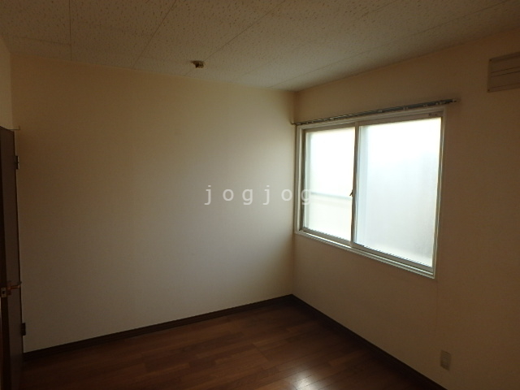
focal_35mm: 21
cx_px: 260
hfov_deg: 79.0
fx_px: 315
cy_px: 195
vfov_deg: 63.4
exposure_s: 1/200
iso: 125
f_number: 3.5
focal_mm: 3.7
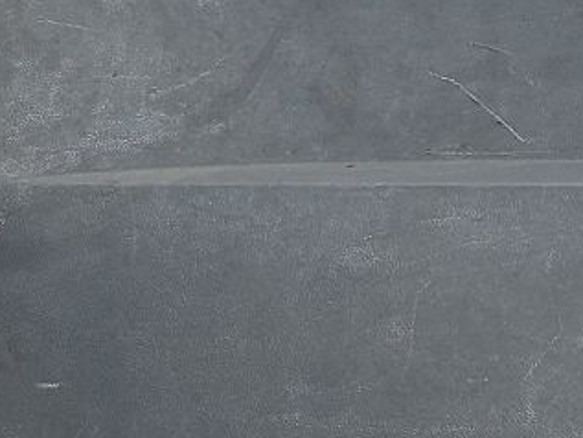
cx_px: 1103
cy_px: 72
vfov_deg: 14.0
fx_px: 1769
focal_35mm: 105
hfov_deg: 15.6
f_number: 1.8
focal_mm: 5.23
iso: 100
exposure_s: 1/50
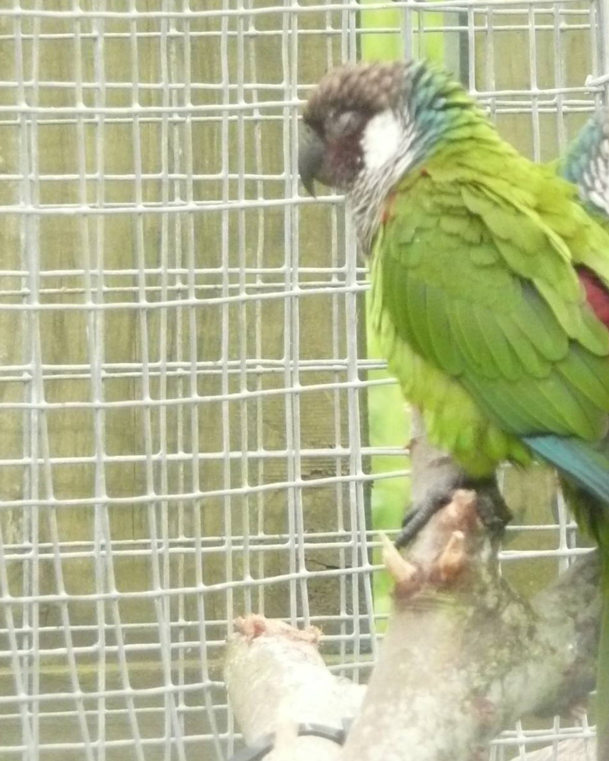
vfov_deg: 3.5
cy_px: 380
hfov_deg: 2.8
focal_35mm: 548
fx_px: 12343
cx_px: 348
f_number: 4.9
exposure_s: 1/125
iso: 640
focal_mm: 46
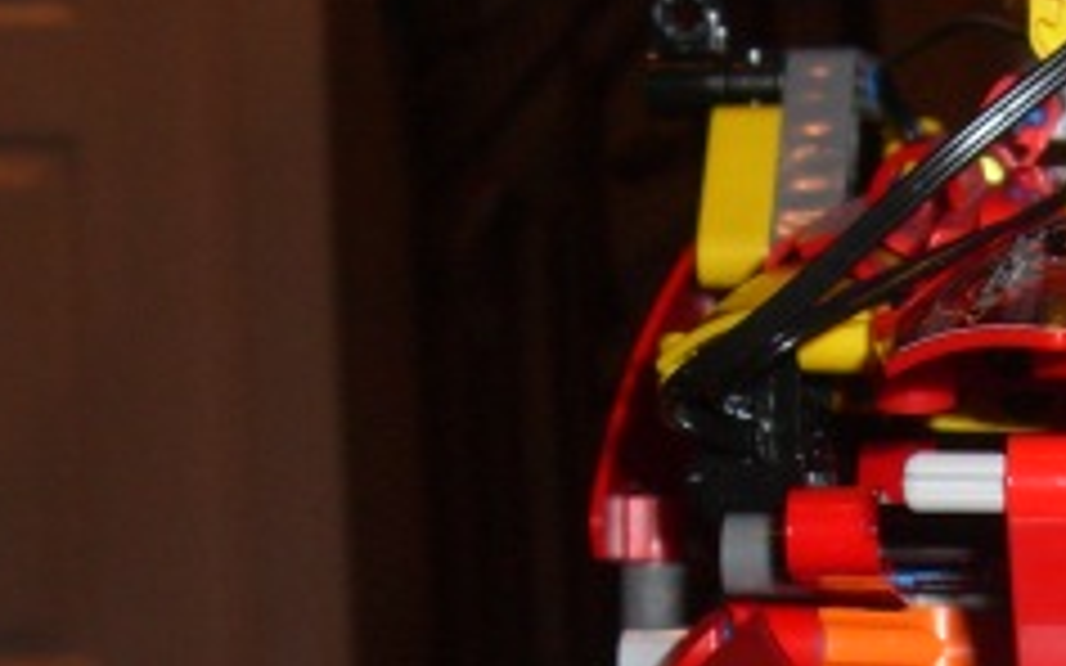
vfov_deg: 11.8
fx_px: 3166
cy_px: 702
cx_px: 1165
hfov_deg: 18.4
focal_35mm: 109
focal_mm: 6.2
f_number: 2.7
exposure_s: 1/60
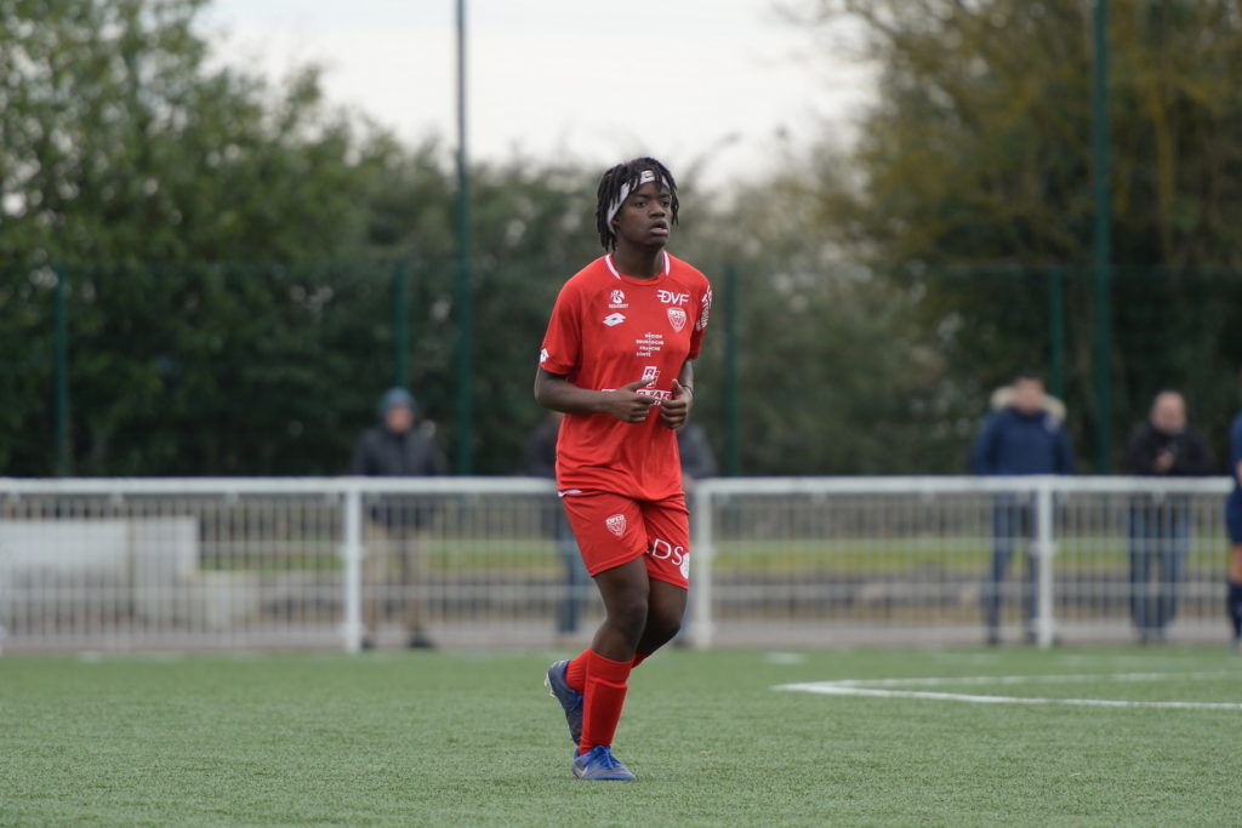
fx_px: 9661
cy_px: 414
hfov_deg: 7.4
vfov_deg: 4.9
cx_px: 621
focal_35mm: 280
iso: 640
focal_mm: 280
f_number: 4
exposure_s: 1/1000
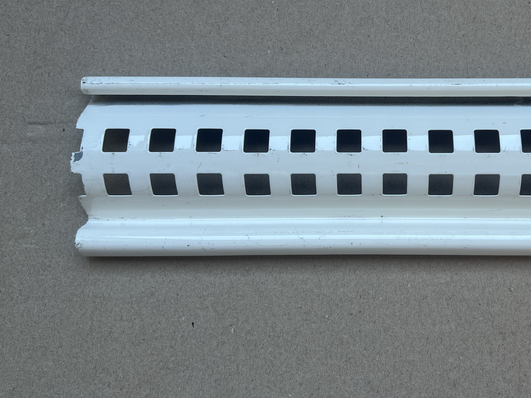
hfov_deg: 47.7
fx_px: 583
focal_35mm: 38
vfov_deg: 37.5
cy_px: 154
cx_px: 378
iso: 32
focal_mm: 5.7
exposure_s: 1/121
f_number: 1.5
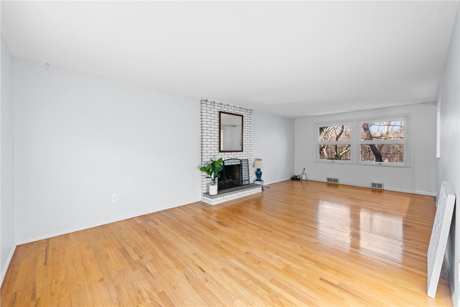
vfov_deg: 81.2
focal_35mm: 14
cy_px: 154
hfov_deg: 104.2
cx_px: 230
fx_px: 179
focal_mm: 14
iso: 50
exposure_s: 1/2.5
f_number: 11
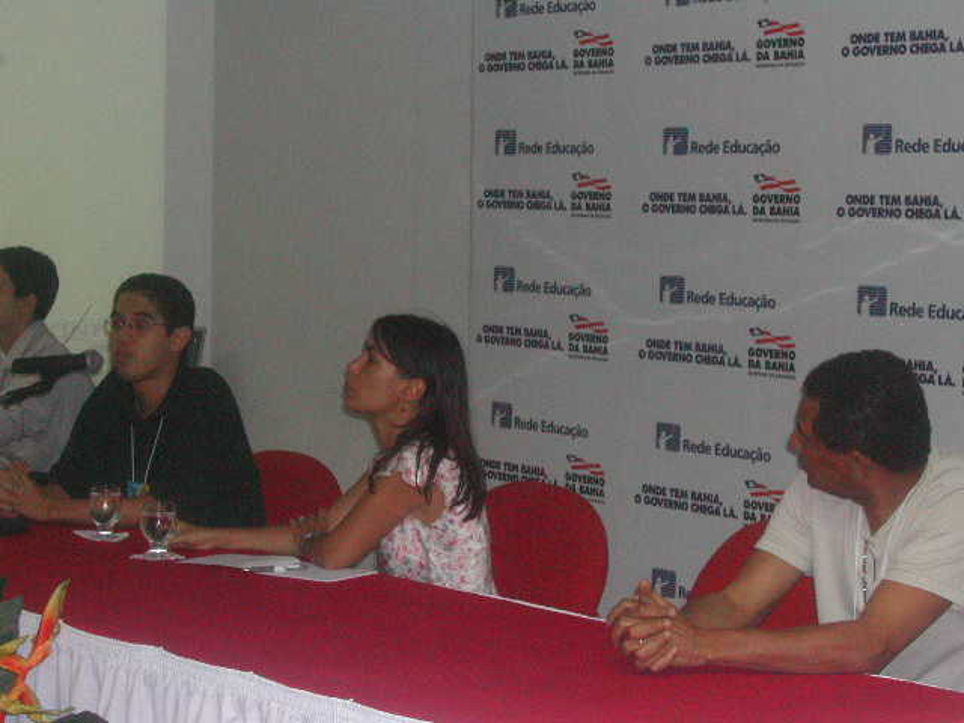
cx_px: 482
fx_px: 2284
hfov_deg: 23.8
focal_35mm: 82
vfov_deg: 18.0
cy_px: 362
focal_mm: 17.4
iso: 400
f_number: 4.1
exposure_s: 1/60.1
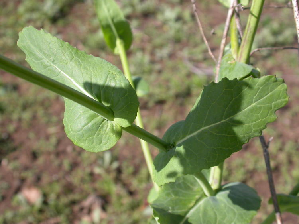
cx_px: 150
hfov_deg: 33.2
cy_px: 112
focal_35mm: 58
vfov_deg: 25.2
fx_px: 501
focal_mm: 12
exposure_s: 1/171
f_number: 4.4
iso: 100
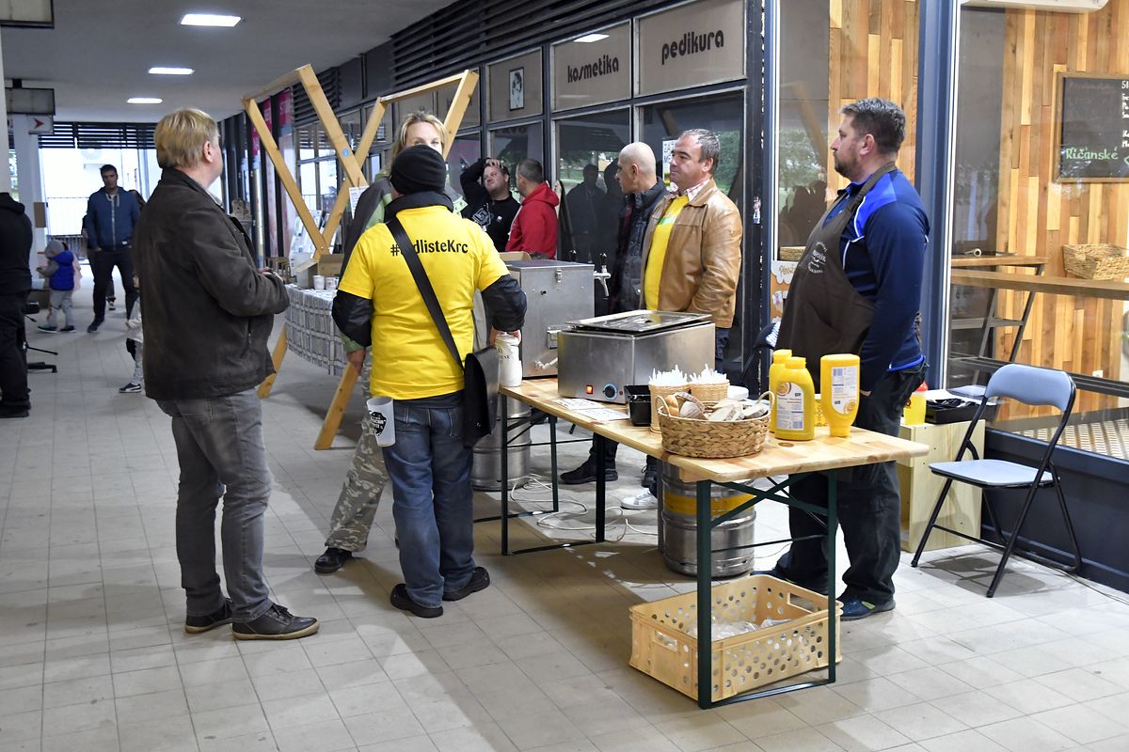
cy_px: 376
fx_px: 1176
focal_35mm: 38
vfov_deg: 35.5
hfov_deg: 51.3
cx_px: 564
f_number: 4
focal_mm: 25
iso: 4000
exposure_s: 1/60
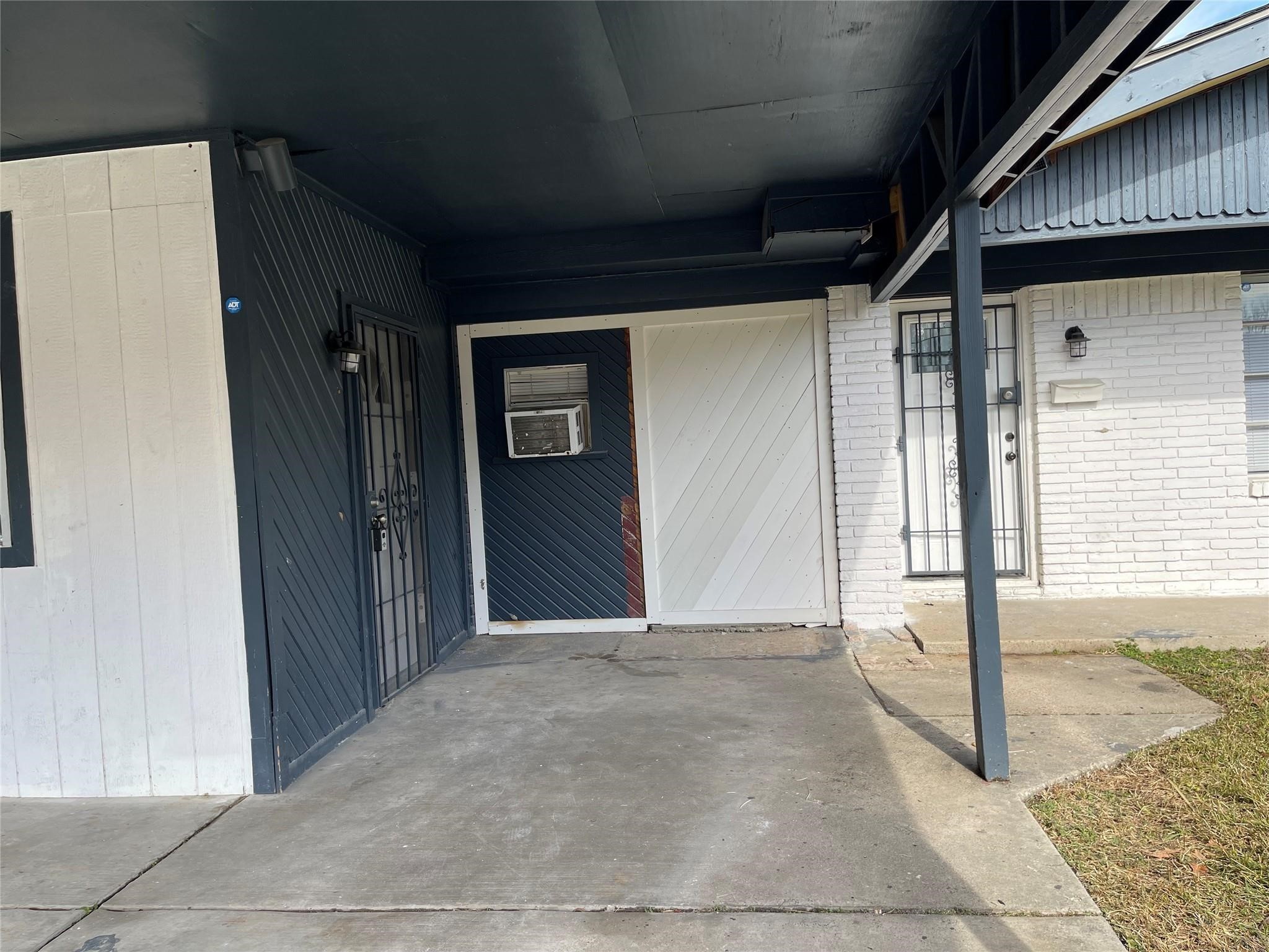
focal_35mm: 26
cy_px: 476
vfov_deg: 53.1
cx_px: 634
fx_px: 953
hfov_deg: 67.3
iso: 32
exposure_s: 1/813
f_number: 1.6
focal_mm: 5.1
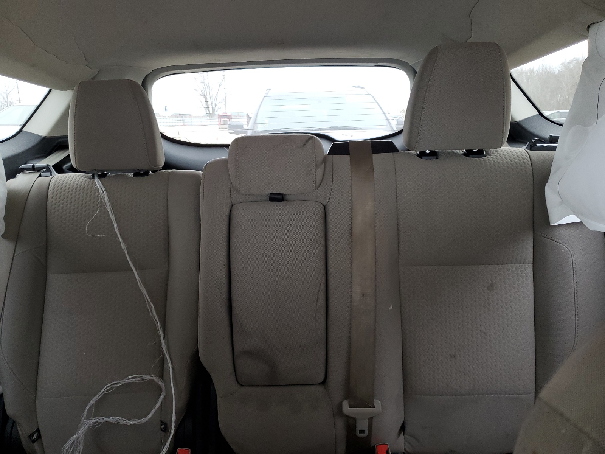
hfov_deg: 67.3
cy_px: 227
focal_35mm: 26
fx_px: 454
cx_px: 302
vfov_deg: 53.1
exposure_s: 1/60.2
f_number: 1.5
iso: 84
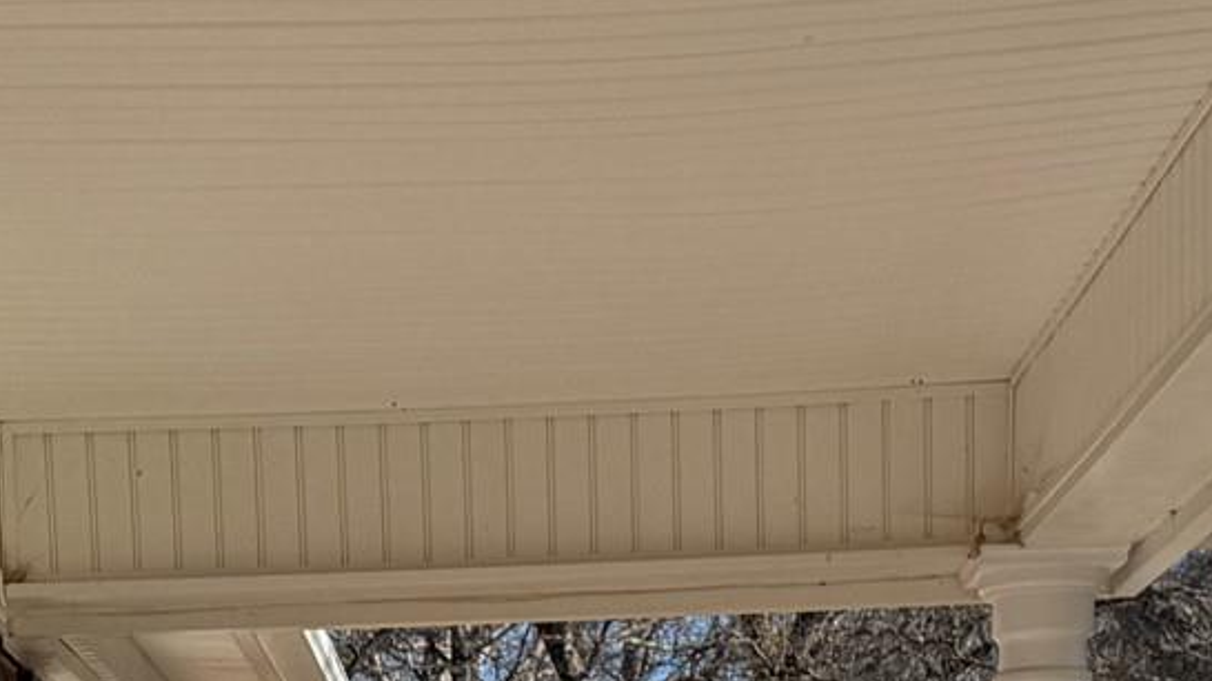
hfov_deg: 21.7
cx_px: 453
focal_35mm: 98
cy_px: 1508
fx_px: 3149
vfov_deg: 10.9
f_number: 1.78
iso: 80
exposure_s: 1/4049
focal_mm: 6.76
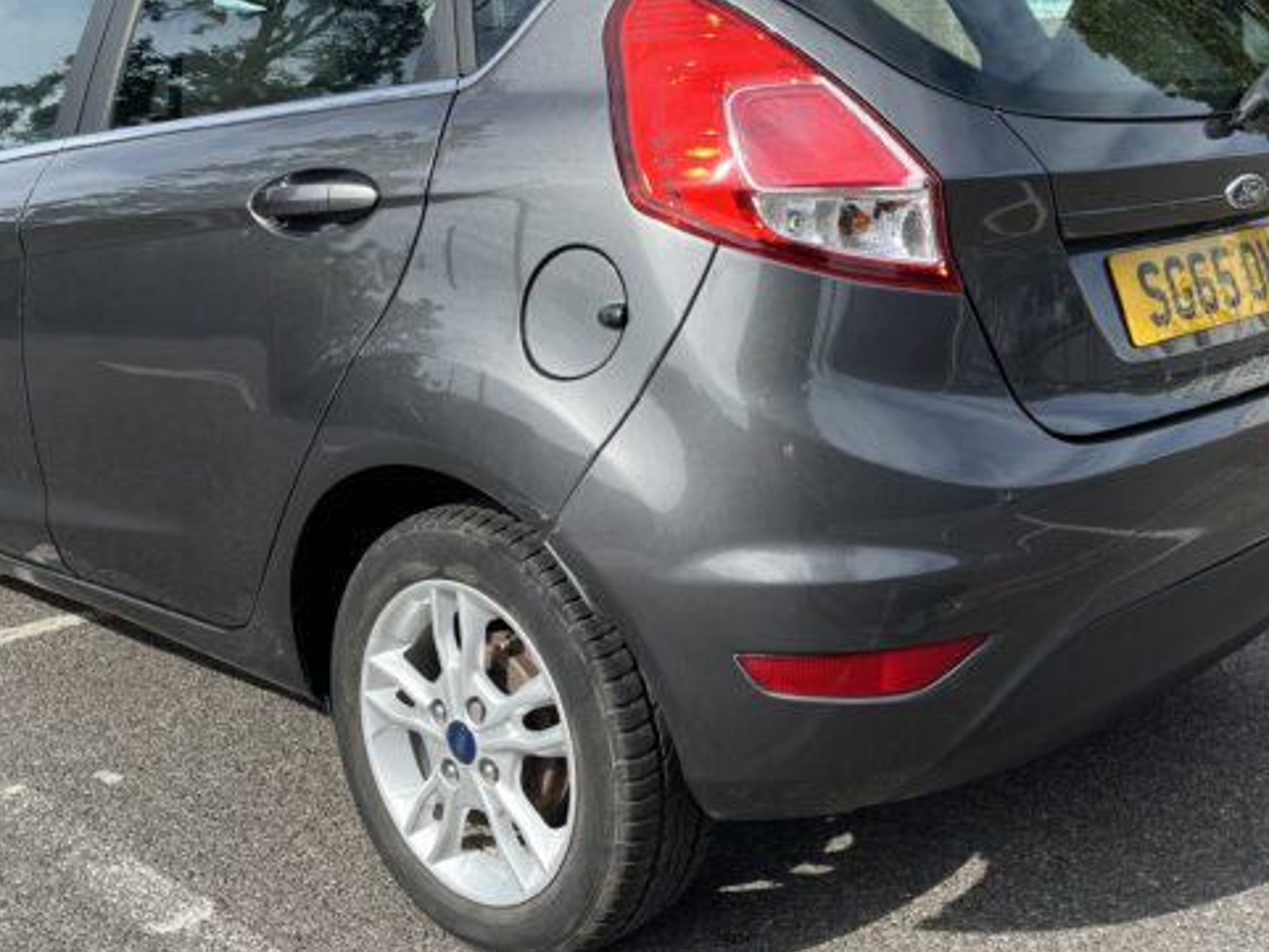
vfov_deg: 33.6
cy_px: 450
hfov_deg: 43.8
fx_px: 1577
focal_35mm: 43
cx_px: 620
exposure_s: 1/1558
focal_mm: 5.1
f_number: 1.6
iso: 50
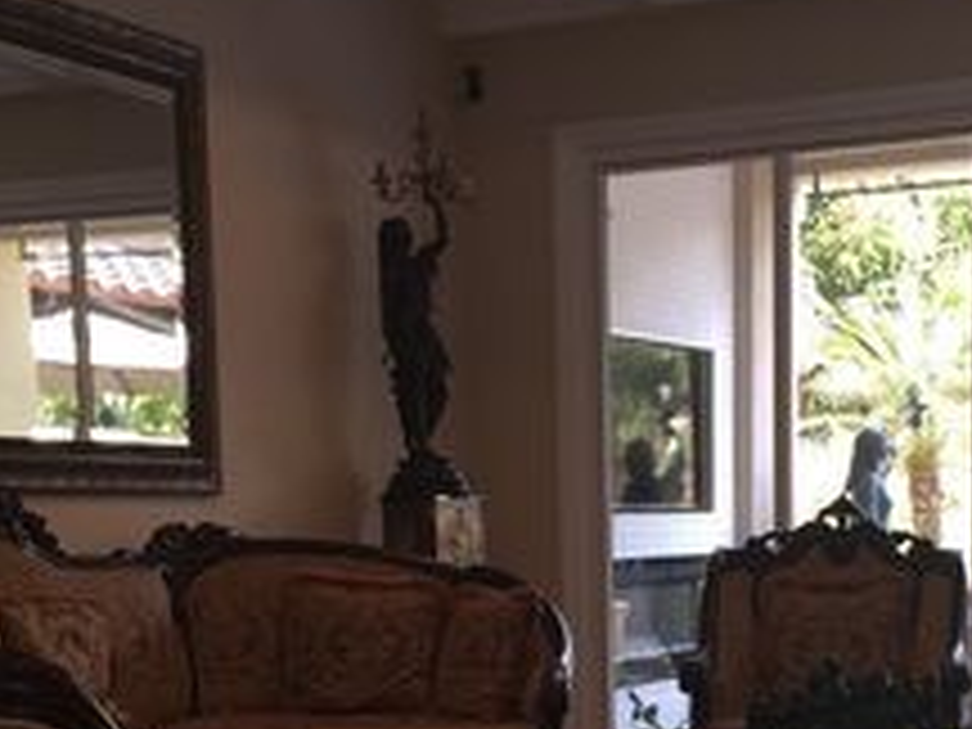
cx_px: 644
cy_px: 776
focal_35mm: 67
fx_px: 1881
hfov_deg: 28.8
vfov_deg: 21.0
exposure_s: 1/32
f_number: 2.2
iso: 32
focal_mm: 4.15
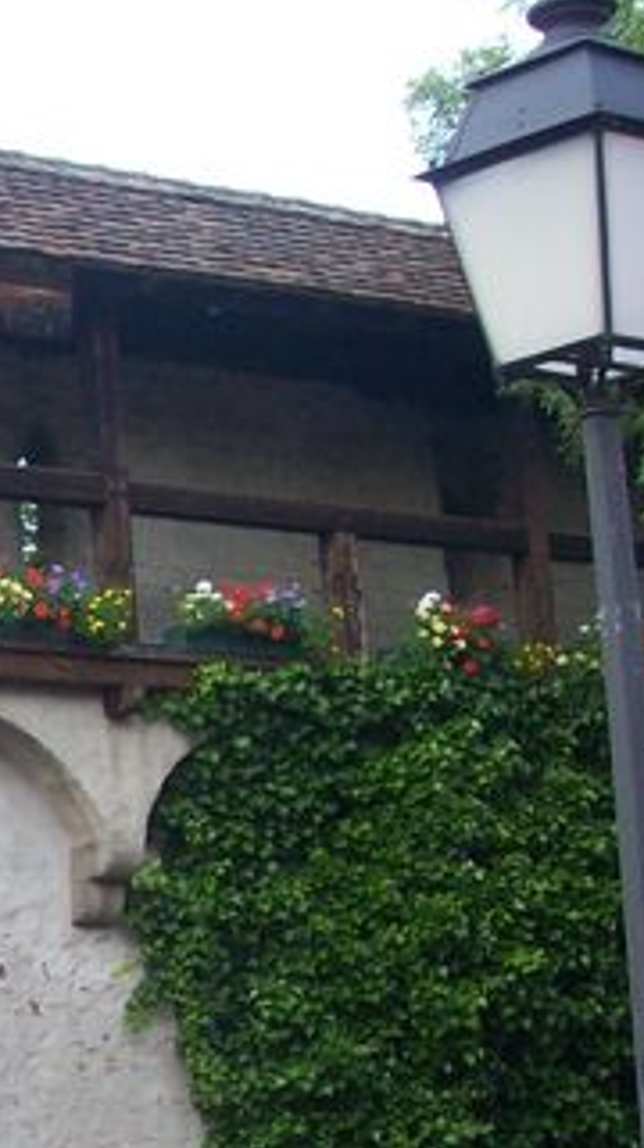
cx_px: -701
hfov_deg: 9.0
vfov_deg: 17.0
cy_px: 948
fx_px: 3804
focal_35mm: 125
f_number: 3.1
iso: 85
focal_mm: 7.6
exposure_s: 1/71.9
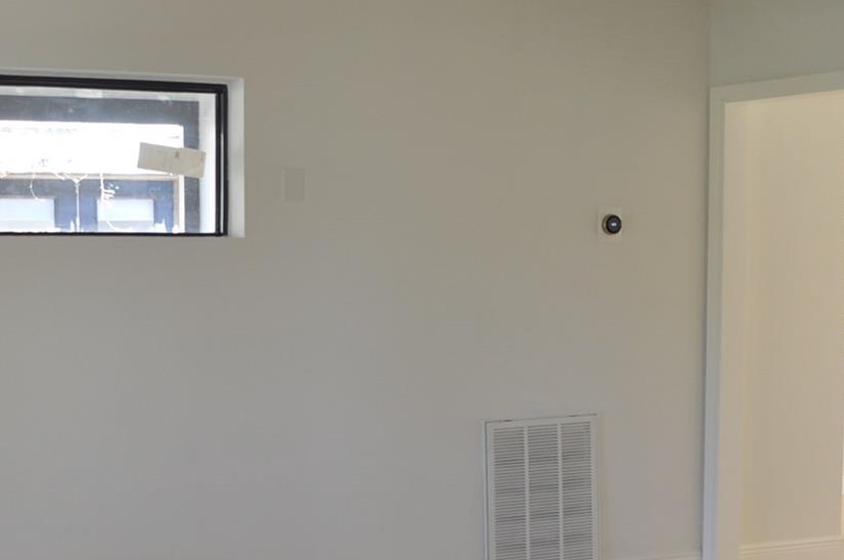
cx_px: 507
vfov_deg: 20.2
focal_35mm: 67
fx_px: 1569
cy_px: 394
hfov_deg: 30.0
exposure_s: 1/60
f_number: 4
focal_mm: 18
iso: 400
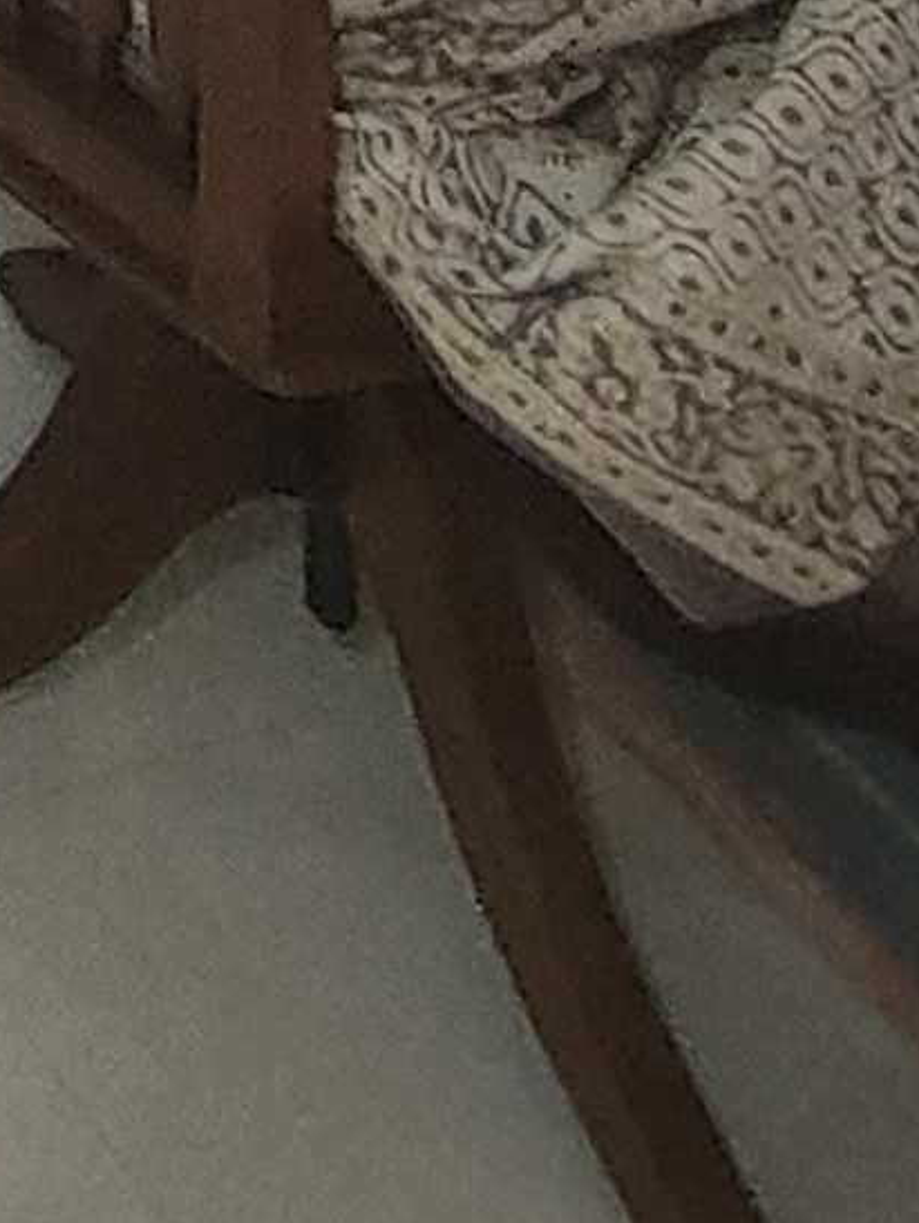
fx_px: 3182
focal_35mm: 90
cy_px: -2061
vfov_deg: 13.0
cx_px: -1281
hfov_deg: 12.7
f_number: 2.2
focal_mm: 1.64
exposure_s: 1/50
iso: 483
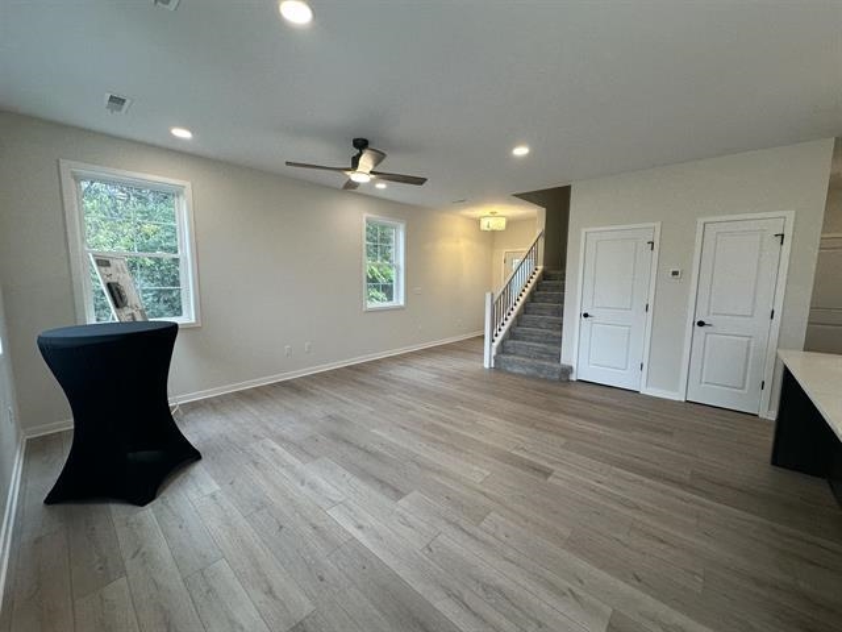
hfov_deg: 102.1
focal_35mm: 14
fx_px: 341
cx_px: 421
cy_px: 316
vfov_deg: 85.7
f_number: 2.2
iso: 100
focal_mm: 2.22
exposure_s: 1/120
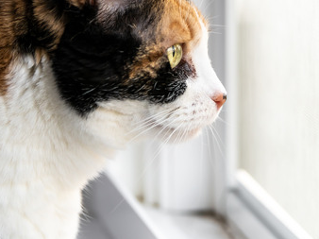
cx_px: 258
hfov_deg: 8.9
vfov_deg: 6.7
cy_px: 34
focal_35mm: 222
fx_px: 2044
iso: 400
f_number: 4
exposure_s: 1/200
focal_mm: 100
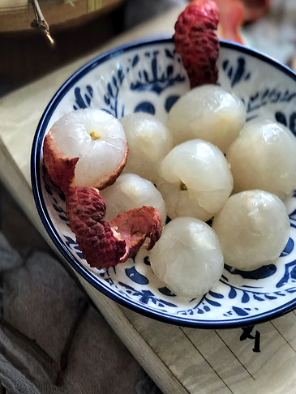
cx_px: 58
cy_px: 219
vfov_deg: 19.6
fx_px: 1139
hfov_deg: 14.7
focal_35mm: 100
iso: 100
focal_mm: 6.6
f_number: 2.8
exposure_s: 1/50
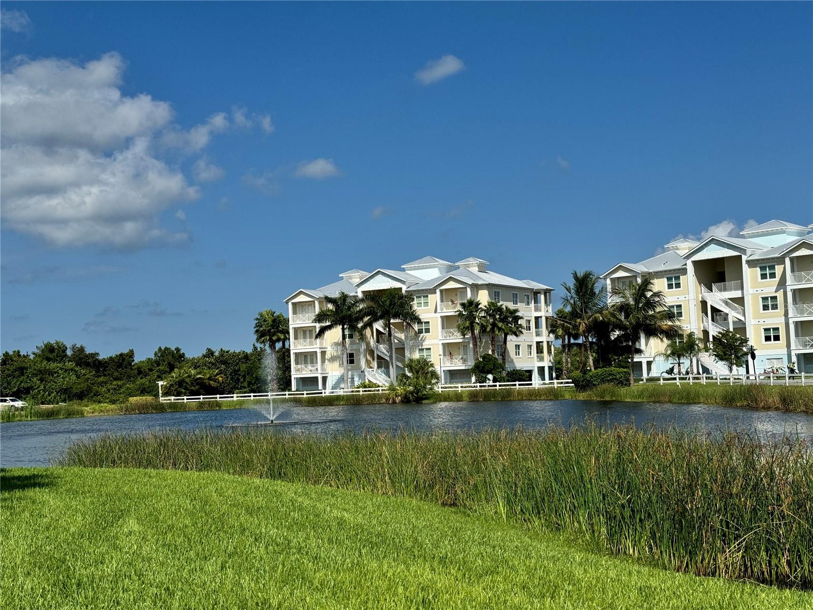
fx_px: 1127
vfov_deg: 30.3
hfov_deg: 39.7
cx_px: 406
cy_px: 305
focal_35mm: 48
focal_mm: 6.76
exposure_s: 1/7937
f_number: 1.78
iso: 64
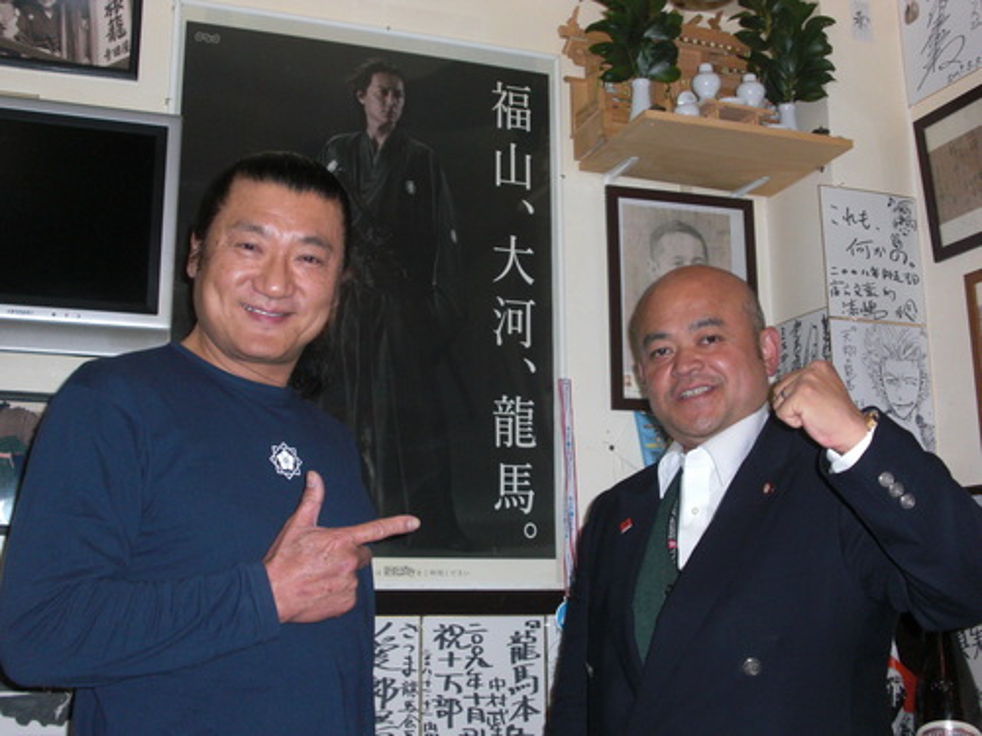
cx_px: 491
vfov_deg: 33.6
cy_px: 368
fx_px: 1220
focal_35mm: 43
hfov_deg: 43.9
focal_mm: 7.6
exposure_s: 1/60
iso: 200
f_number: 3.1
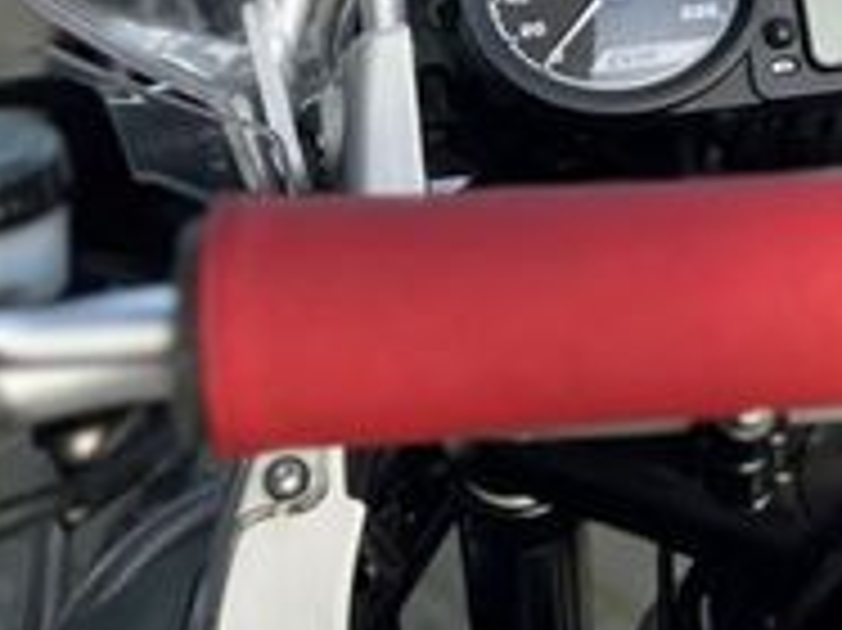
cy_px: -117
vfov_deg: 16.0
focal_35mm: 89
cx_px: 774
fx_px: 2163
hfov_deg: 21.5
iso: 50
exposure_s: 1/611
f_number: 1.5
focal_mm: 5.7
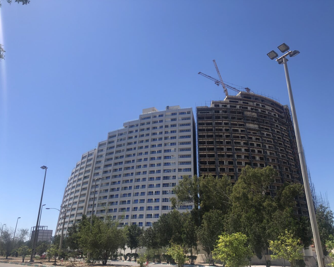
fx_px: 296
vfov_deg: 48.5
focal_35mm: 30
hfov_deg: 58.8
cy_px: 137
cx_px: 166
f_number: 1.8
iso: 20
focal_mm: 4
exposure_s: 1/2558
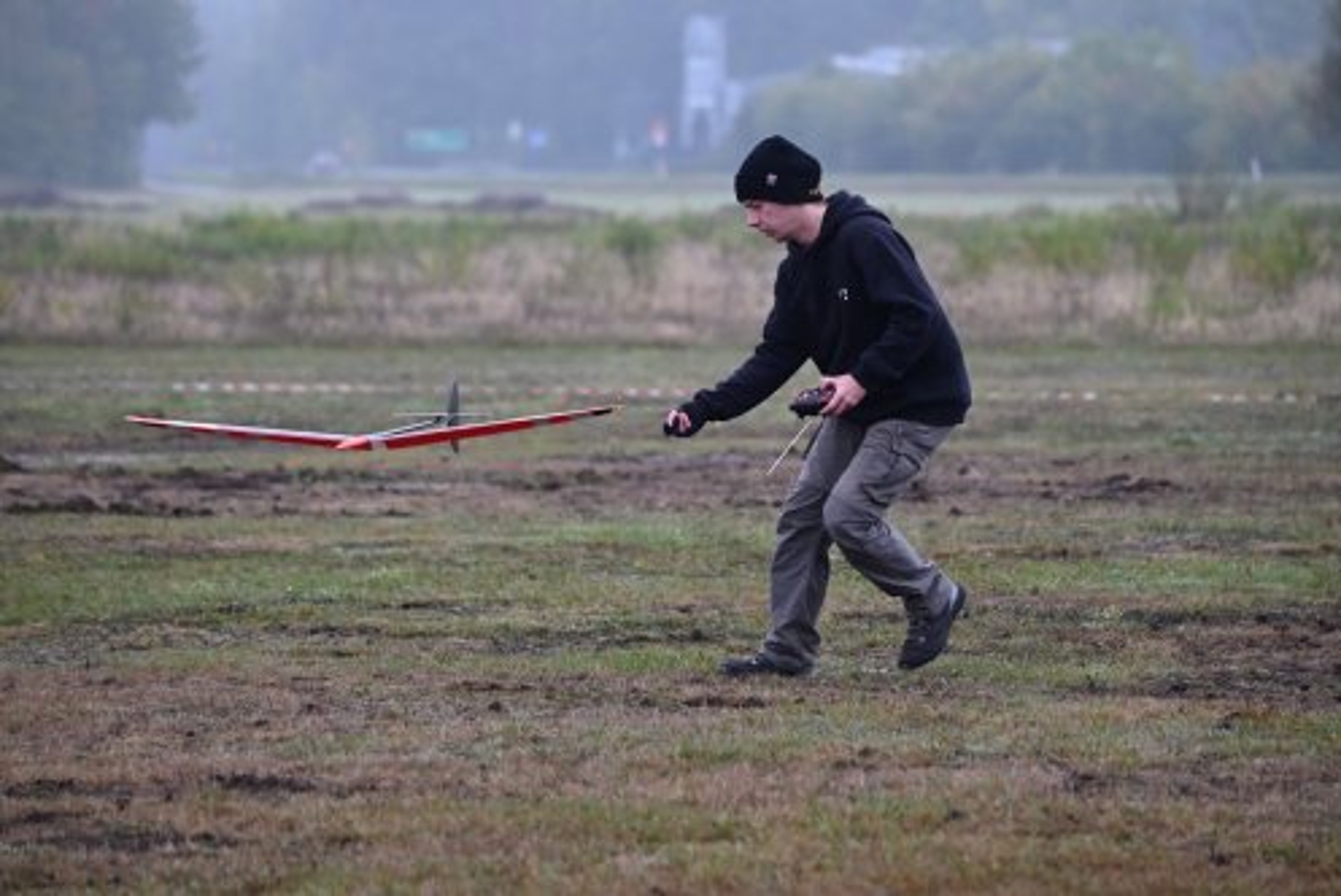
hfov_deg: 8.6
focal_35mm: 240
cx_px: 670
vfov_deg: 5.7
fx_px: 8945
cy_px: 448
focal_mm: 240
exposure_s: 1/500
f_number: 5.6
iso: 1250
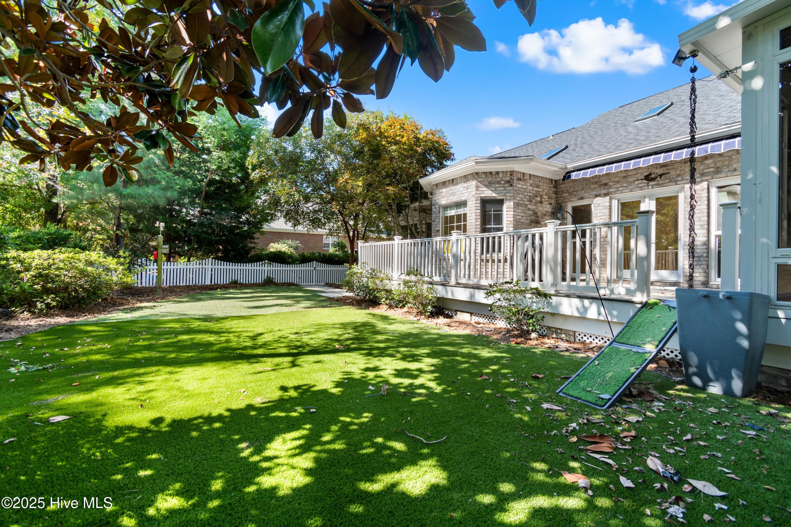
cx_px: 396
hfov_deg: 100.4
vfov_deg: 77.3
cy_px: 264
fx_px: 330
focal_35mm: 15
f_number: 4.5
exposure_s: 1/50
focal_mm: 10
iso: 100
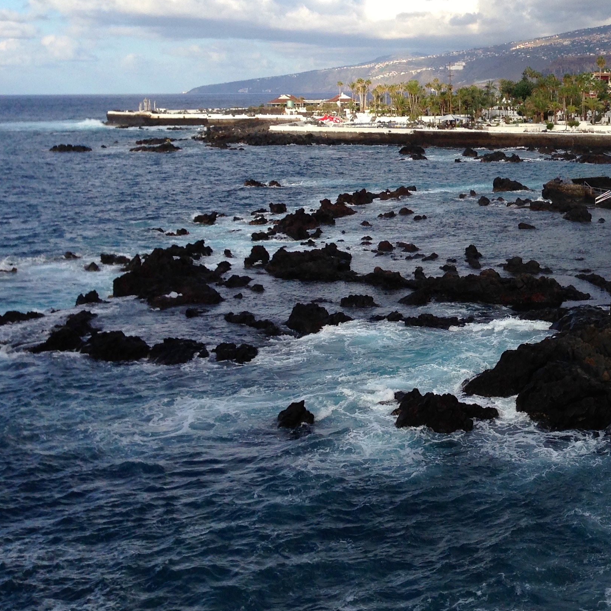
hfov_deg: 28.2
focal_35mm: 58
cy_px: 168
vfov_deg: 29.2
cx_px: 574
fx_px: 1158
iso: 50
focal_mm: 4.12
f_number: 2.4
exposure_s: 1/1178
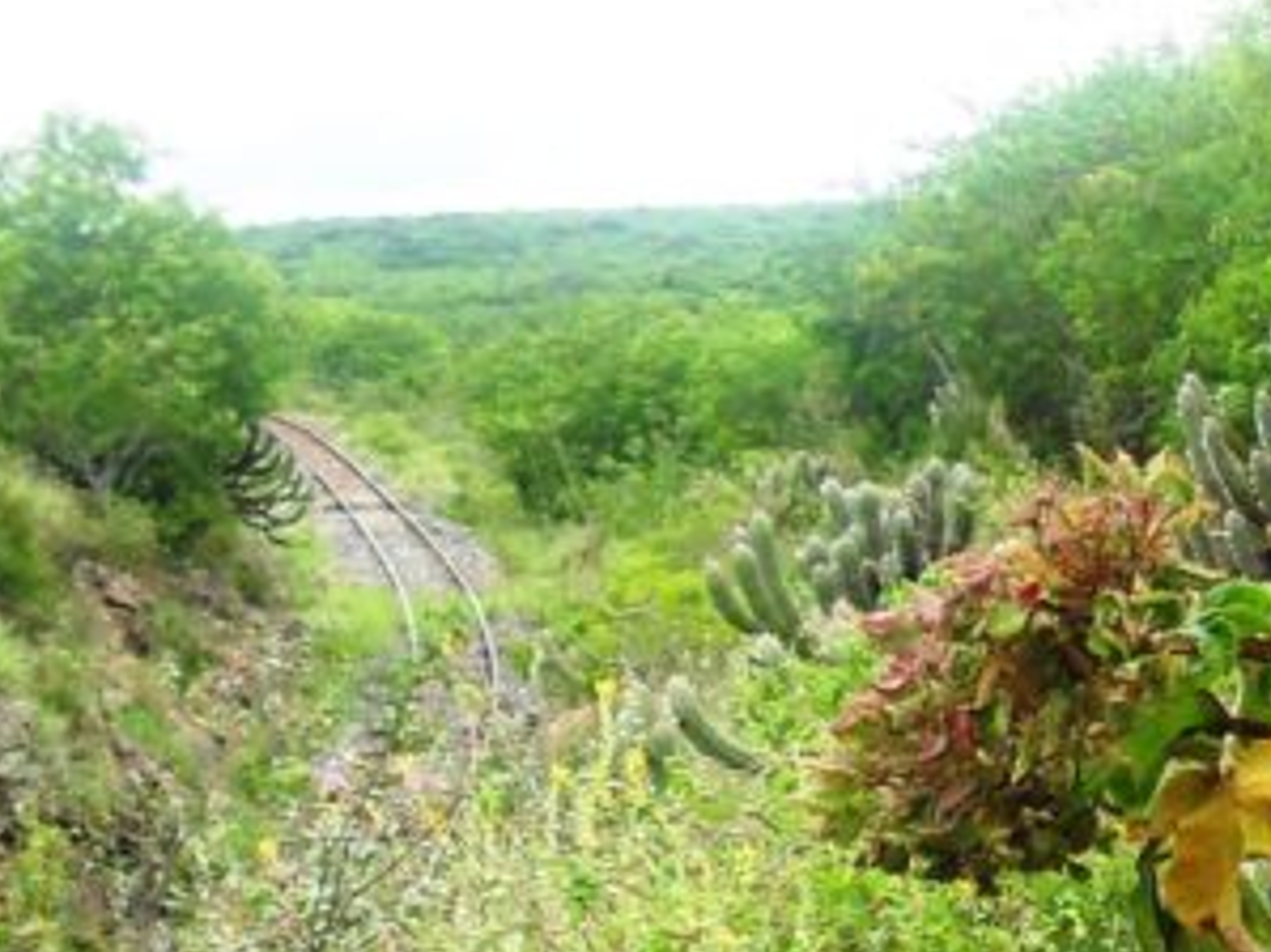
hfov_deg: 15.3
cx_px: 1490
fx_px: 4588
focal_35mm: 125
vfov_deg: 11.6
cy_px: 1130
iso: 100
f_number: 3.2
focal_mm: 6.3
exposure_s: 1/500
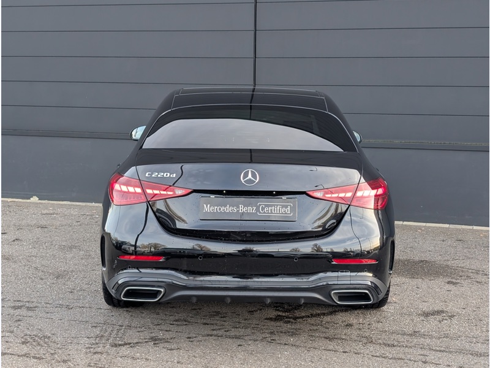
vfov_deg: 29.7
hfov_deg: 38.9
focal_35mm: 49
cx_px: 245
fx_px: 694
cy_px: 184
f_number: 1.68
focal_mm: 6.9
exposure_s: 1/449
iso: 126
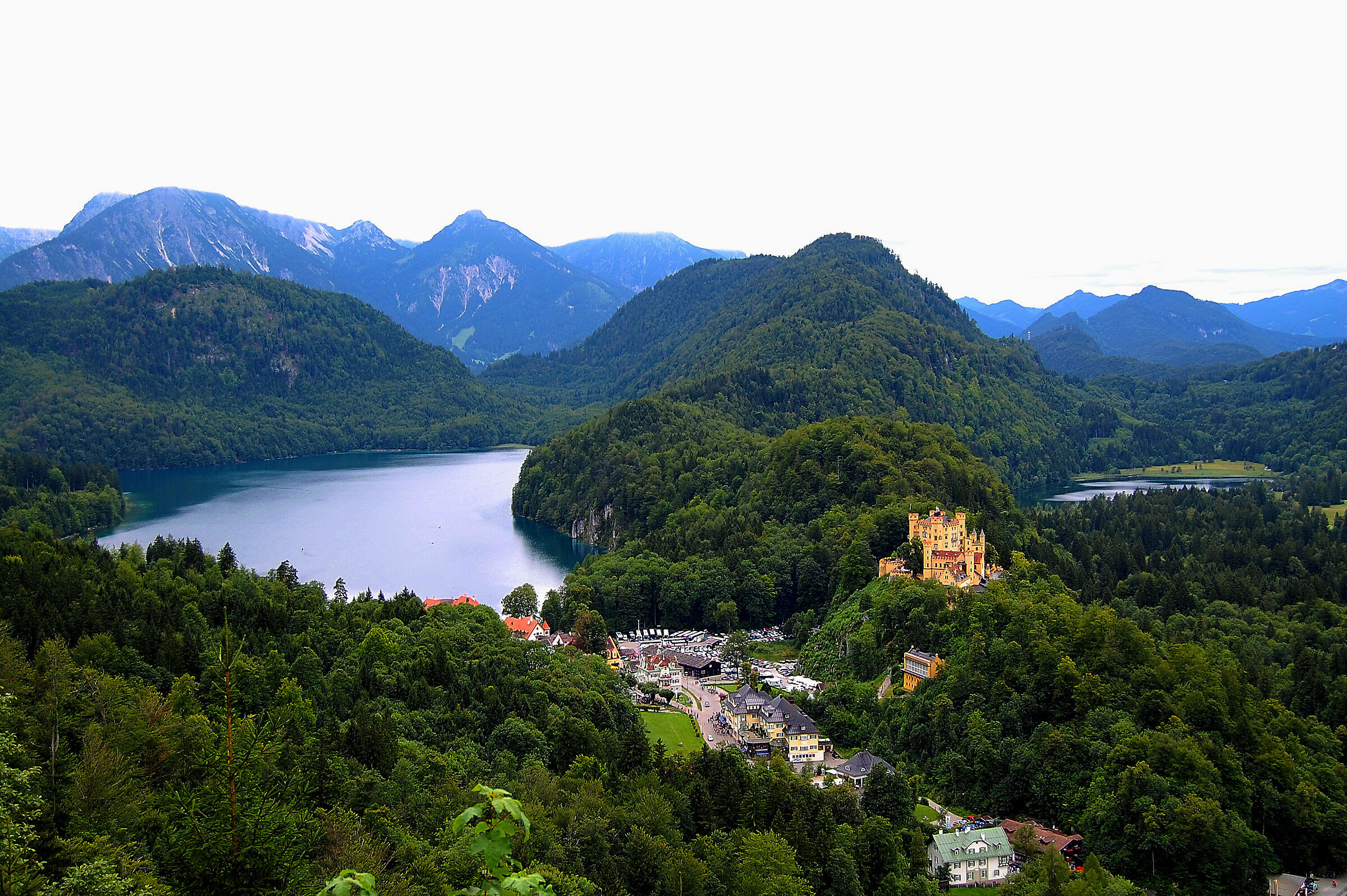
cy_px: 448
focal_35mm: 45
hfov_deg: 43.6
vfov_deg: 29.8
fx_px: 1682
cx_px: 674
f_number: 5.6
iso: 200
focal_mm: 30
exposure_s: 1/125
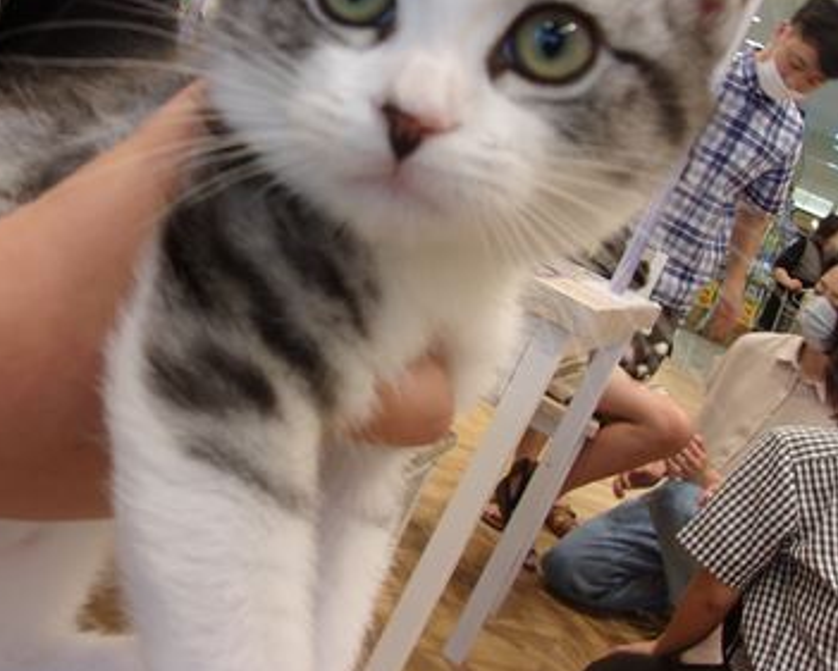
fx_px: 1116
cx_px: 334
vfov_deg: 33.1
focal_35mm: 45
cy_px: 205
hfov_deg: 41.0
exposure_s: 1/34
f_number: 3
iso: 93
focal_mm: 4.9
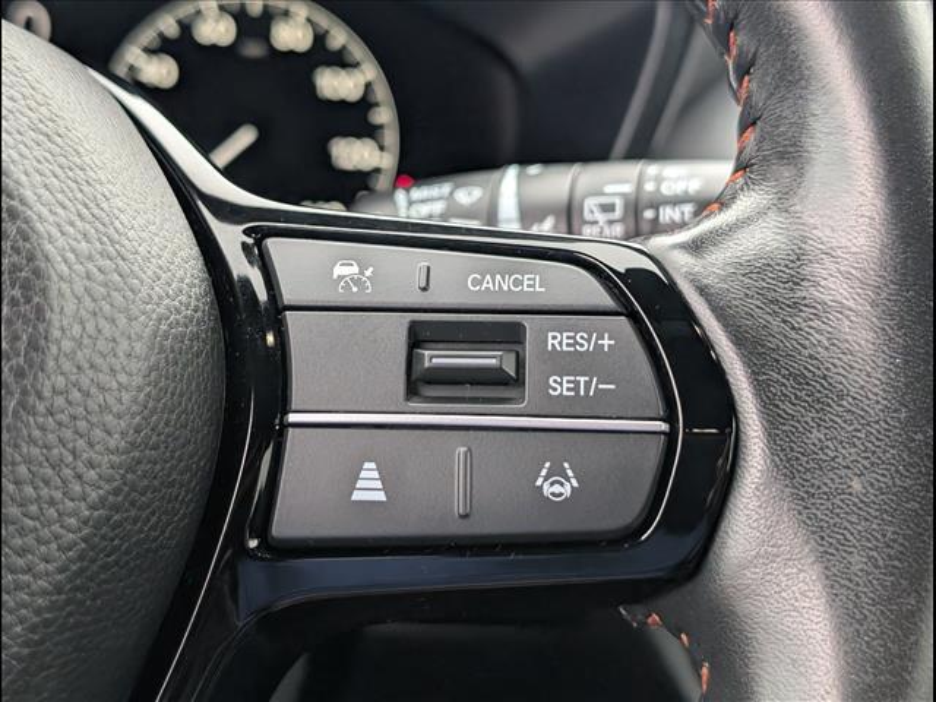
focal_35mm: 49
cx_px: 468
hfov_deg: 38.9
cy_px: 351
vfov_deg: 29.7
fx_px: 1325
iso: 634
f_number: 1.68
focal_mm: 6.9
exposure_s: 1/556
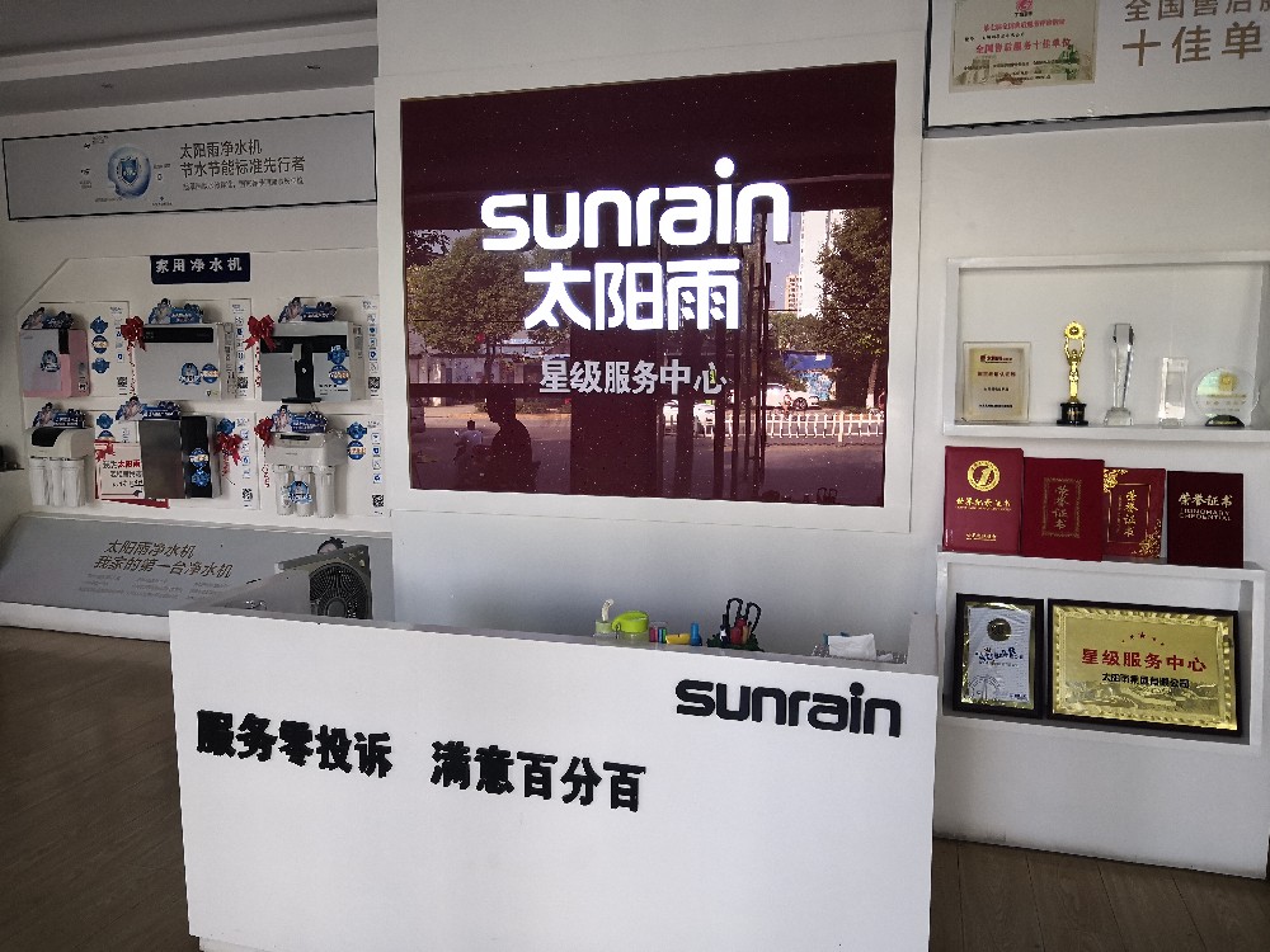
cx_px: 635
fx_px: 991
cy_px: 476
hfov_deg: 65.3
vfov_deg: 51.4
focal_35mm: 27
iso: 100
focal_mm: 3.95
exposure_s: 1/100
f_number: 1.8
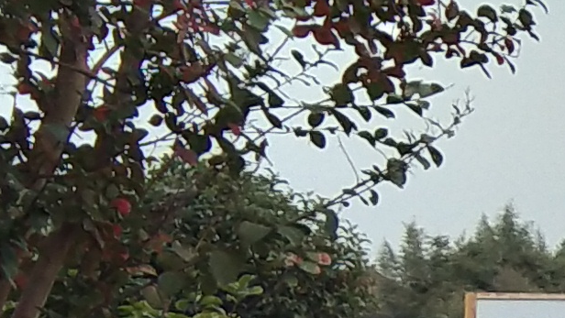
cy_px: 309
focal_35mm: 228
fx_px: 3417
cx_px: 1605
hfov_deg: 8.2
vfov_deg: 5.3
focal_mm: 3.69
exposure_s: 1/241
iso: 50
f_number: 2.2
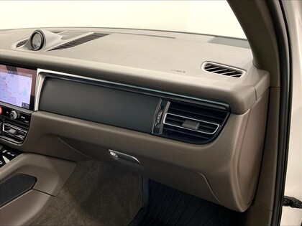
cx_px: 151
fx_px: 253
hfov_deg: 61.7
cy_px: 113
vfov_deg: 48.2
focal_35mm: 29
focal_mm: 3
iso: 50
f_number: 1.8
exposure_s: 1/81
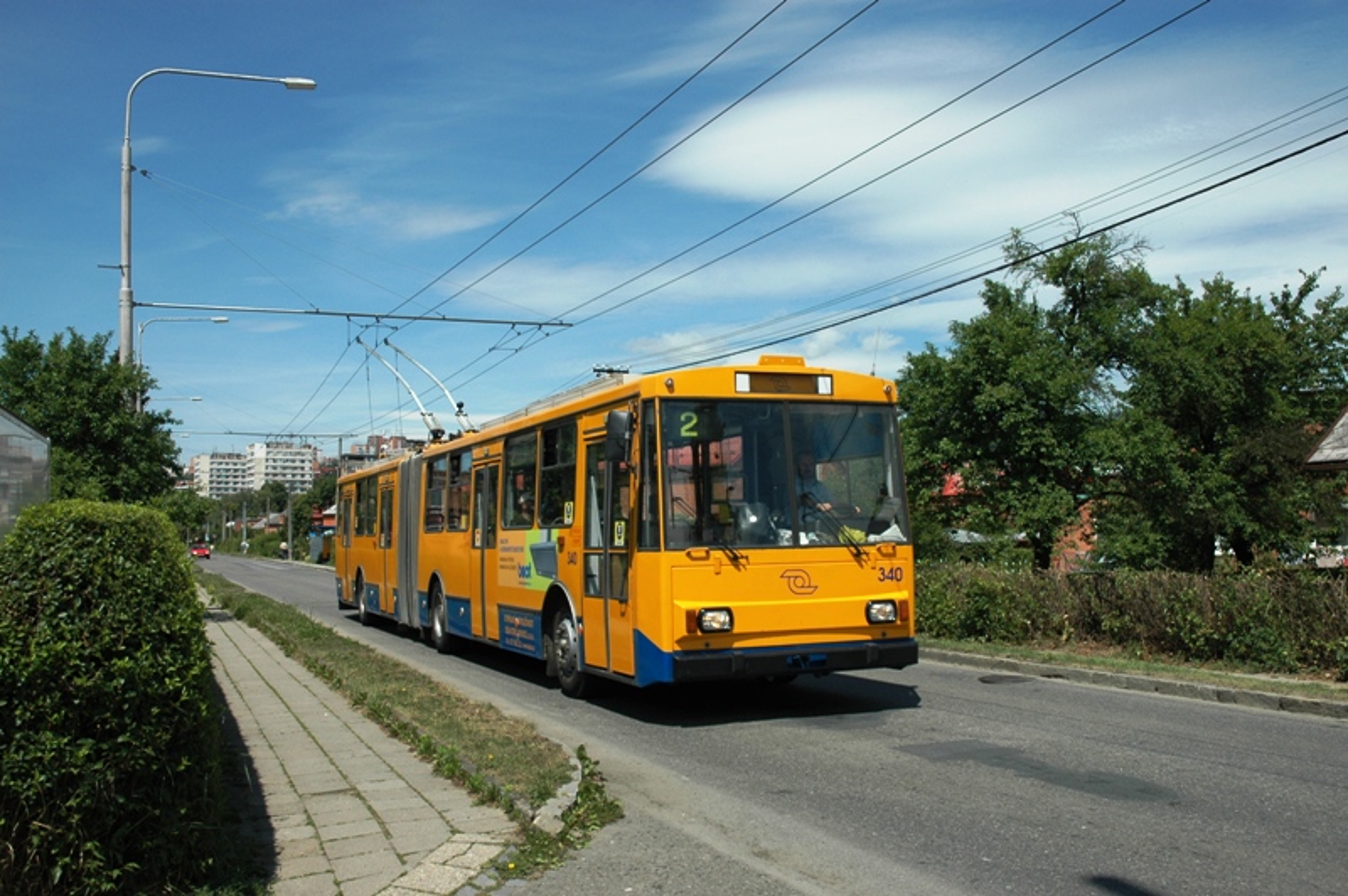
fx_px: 1347
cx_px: 674
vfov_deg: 36.8
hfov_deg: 53.2
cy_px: 448
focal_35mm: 36
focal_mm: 24
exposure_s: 1/1000
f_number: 7.1
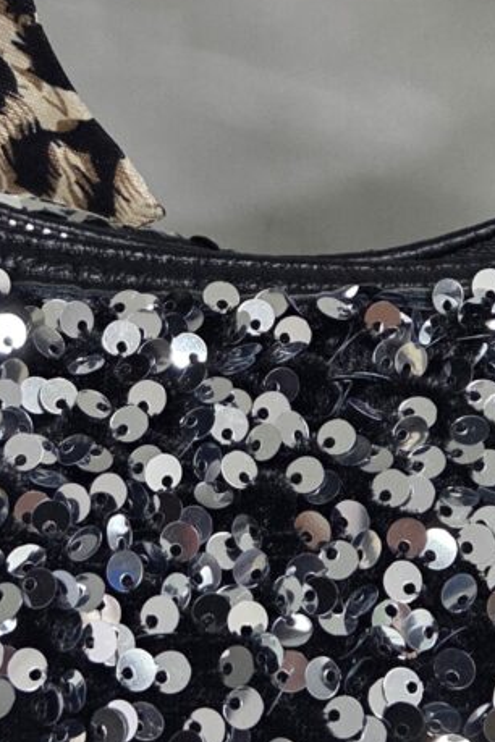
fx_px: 2062
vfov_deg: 20.4
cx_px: 192
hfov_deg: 13.7
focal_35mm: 100
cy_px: 260
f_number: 1.8
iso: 250
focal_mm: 5.4
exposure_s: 1/100
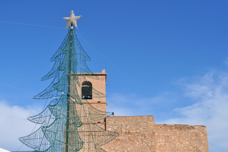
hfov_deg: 41.2
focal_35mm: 48
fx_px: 304
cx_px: 114
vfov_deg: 28.0
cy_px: 76
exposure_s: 1/800
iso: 400
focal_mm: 32
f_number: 14
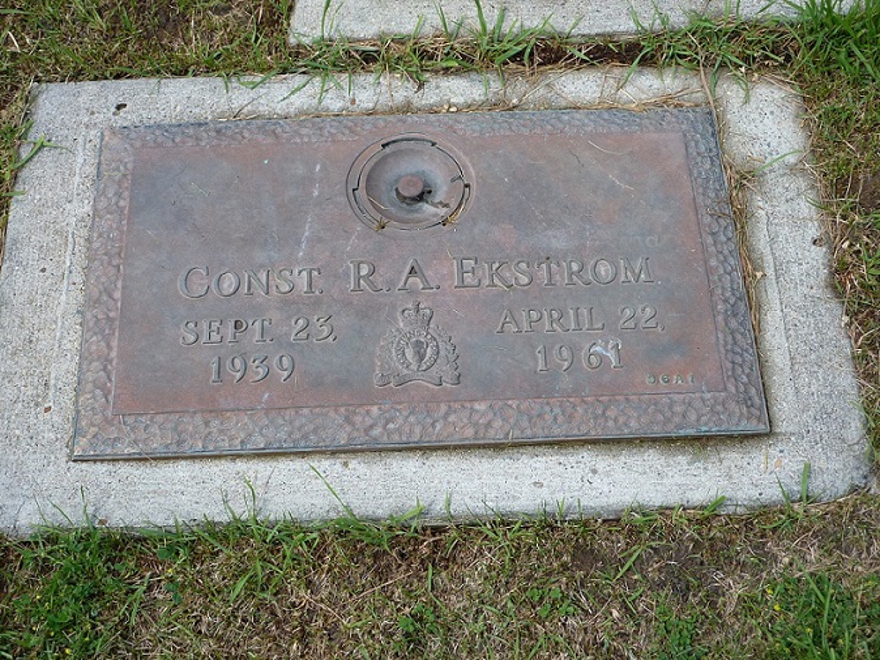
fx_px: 1321
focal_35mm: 52
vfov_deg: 28.0
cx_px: 440
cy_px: 330
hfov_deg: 36.8
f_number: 3.8
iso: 80
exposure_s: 1/320
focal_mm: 8.5
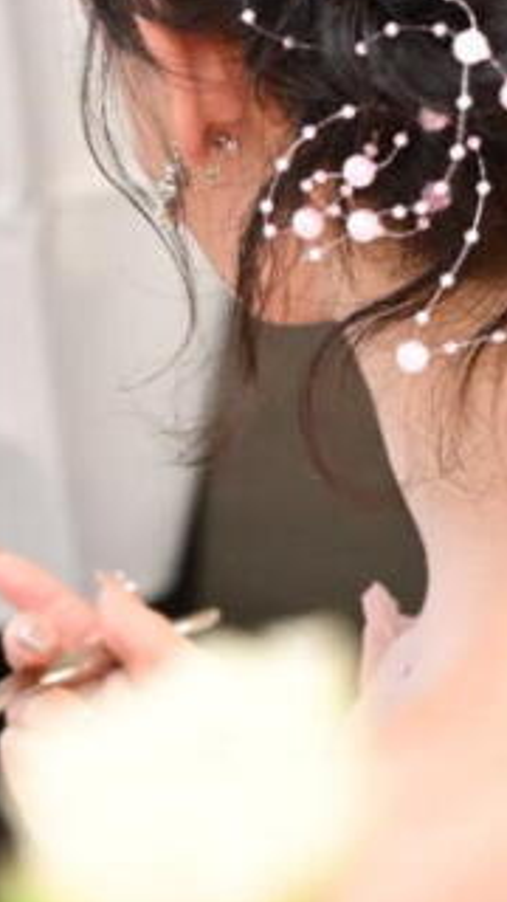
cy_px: 350
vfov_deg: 13.7
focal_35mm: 157
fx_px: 3752
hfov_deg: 7.7
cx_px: 622
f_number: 6.3
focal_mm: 64
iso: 2000
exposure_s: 1/125
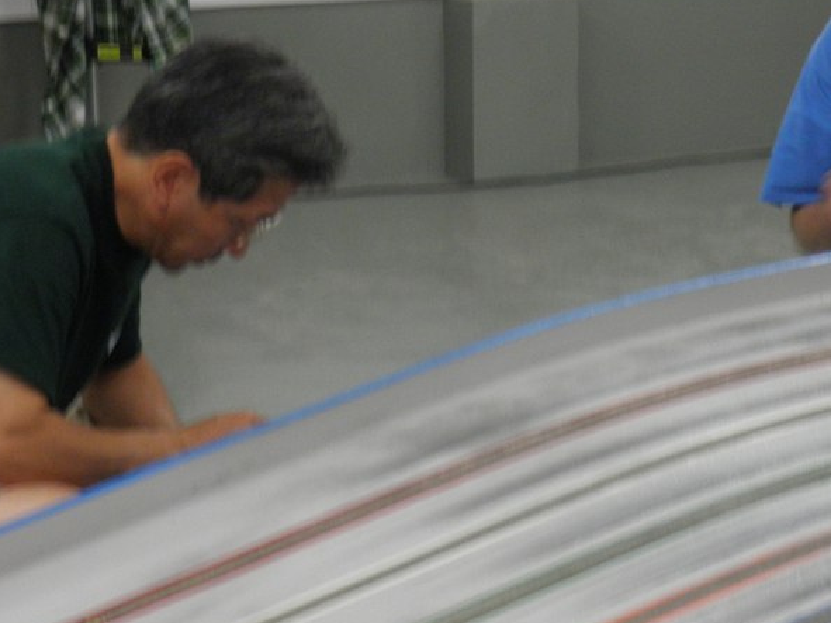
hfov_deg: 11.3
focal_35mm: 175
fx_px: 4200
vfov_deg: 8.5
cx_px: 505
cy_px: 138
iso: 200
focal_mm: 17.9
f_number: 5.3
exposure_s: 1/8
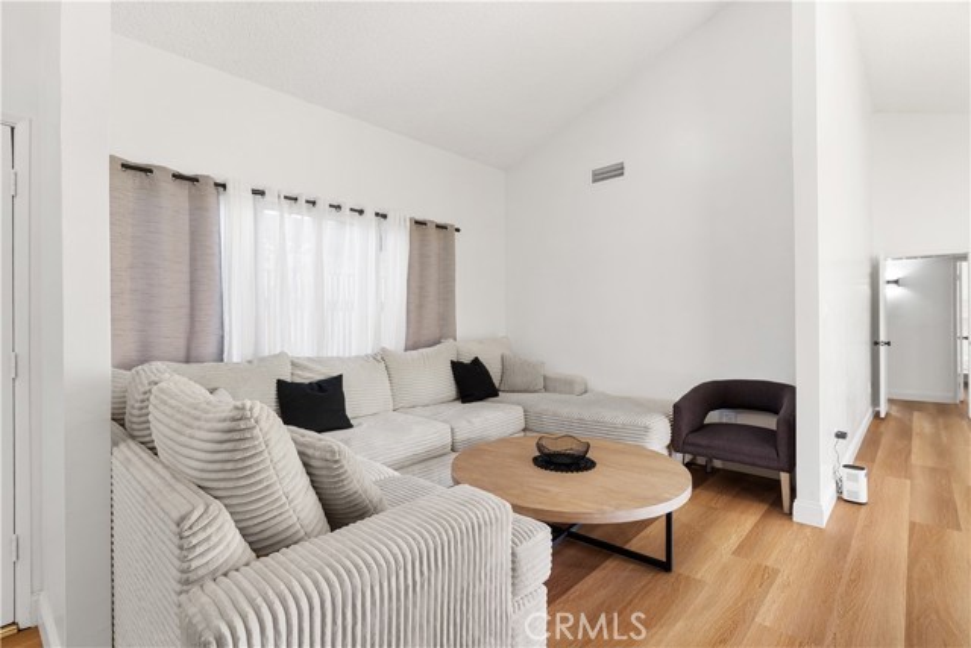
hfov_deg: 93.3
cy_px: 324
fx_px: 459
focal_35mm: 17
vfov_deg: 70.5
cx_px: 486
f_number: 6.3
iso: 400
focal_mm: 17
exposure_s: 1/3
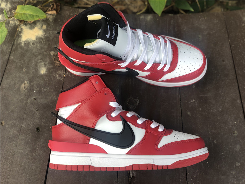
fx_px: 368
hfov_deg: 36.8
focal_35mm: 52
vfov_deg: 28.0
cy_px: 92
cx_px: 122
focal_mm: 6
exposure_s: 1/120
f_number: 2.4
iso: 16
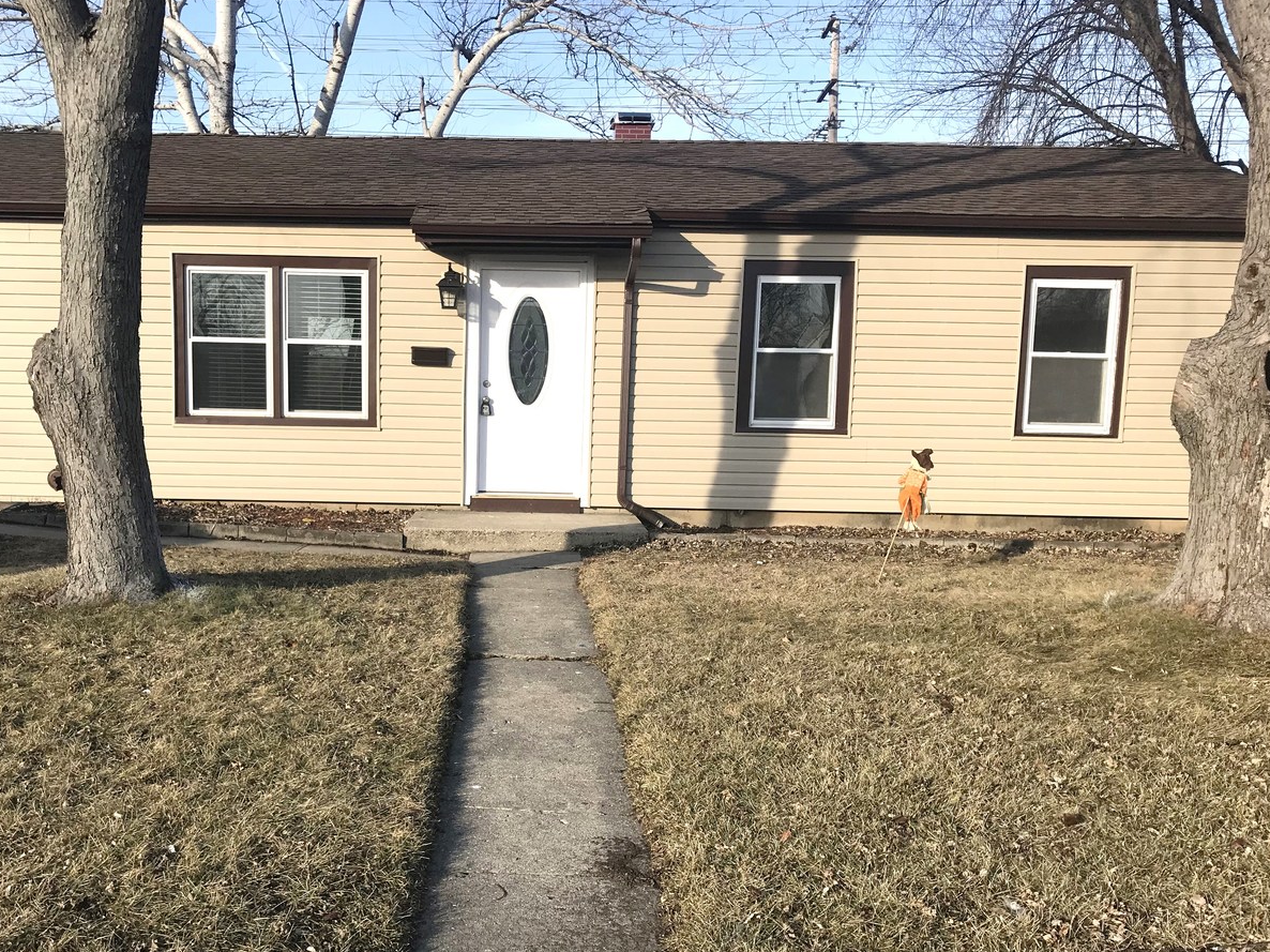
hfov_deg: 53.6
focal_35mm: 34
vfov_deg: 41.6
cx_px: 509
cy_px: 557
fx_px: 1247
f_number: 1.8
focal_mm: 3.99
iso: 20
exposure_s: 1/1227
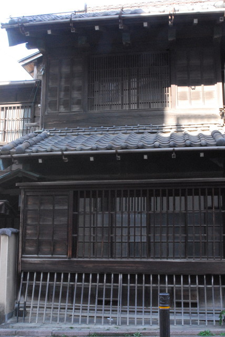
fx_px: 393
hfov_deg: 32.0
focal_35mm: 42
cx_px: 112
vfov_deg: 46.4
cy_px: 168
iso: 1600
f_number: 22
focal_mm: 28
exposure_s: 1/15
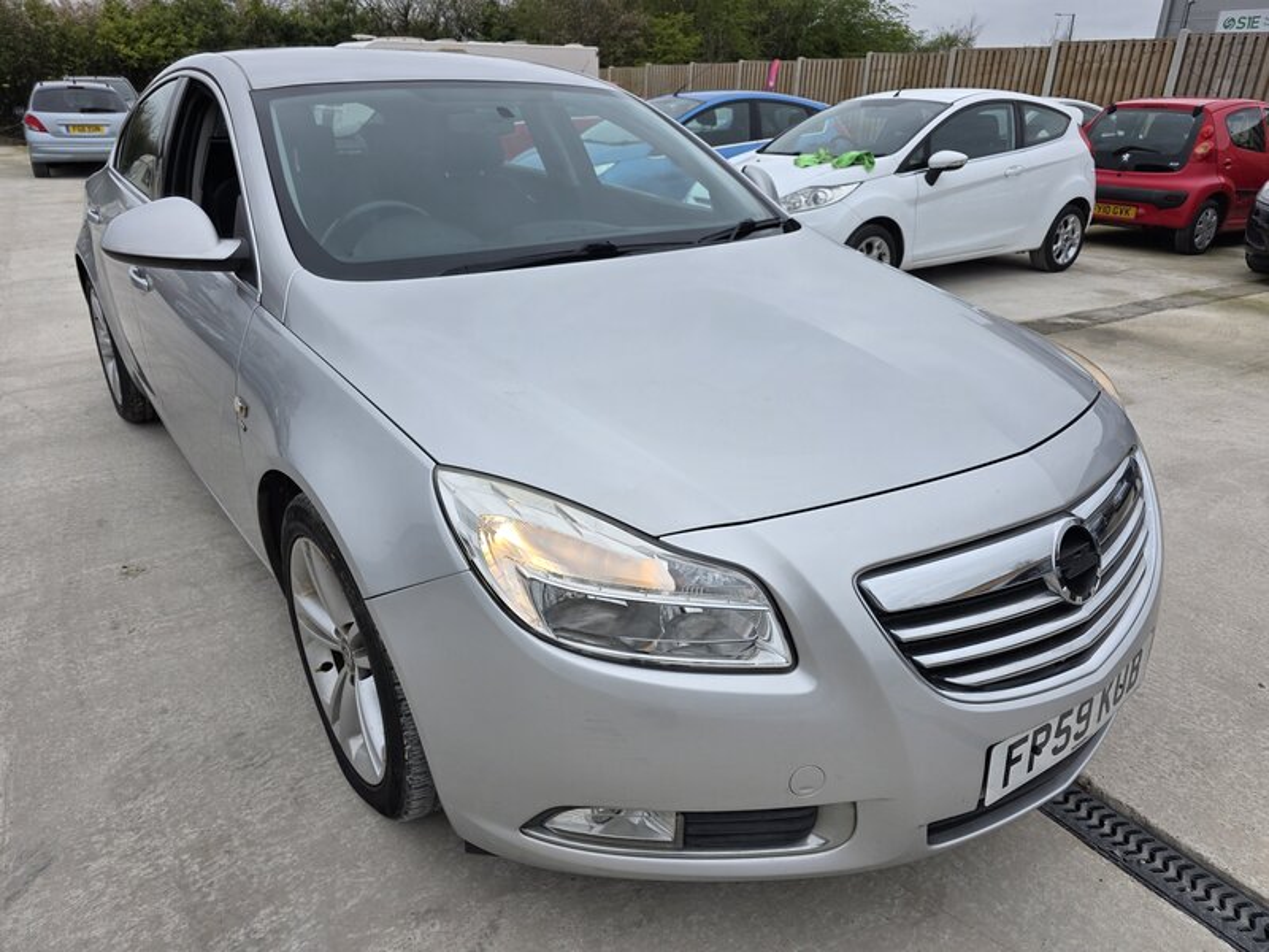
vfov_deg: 58.9
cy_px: 476
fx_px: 843
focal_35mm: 23
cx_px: 634
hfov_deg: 73.9
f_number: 1.7
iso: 32
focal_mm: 6.3
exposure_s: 1/359
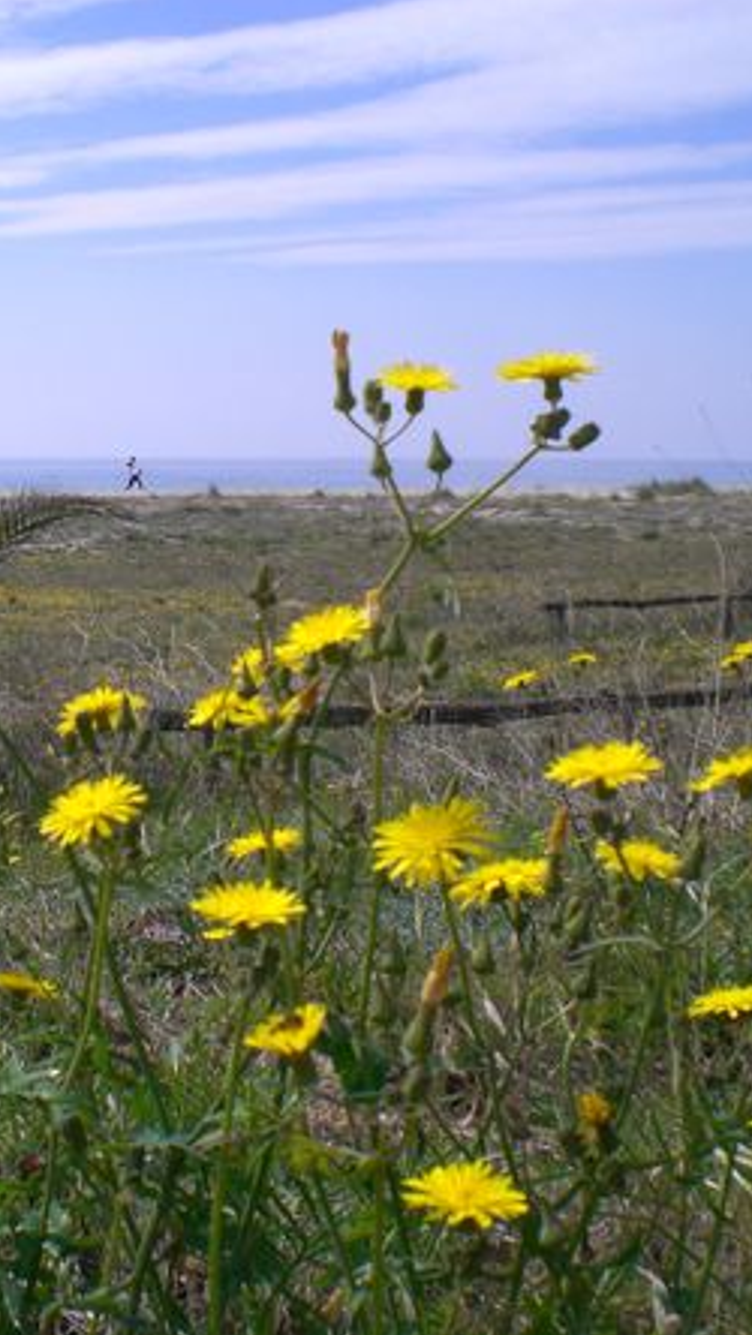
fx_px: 1984
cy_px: 664
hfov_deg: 21.0
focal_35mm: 56
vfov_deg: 37.2
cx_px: 75
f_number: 4.4
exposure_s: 1/640
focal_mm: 6.3
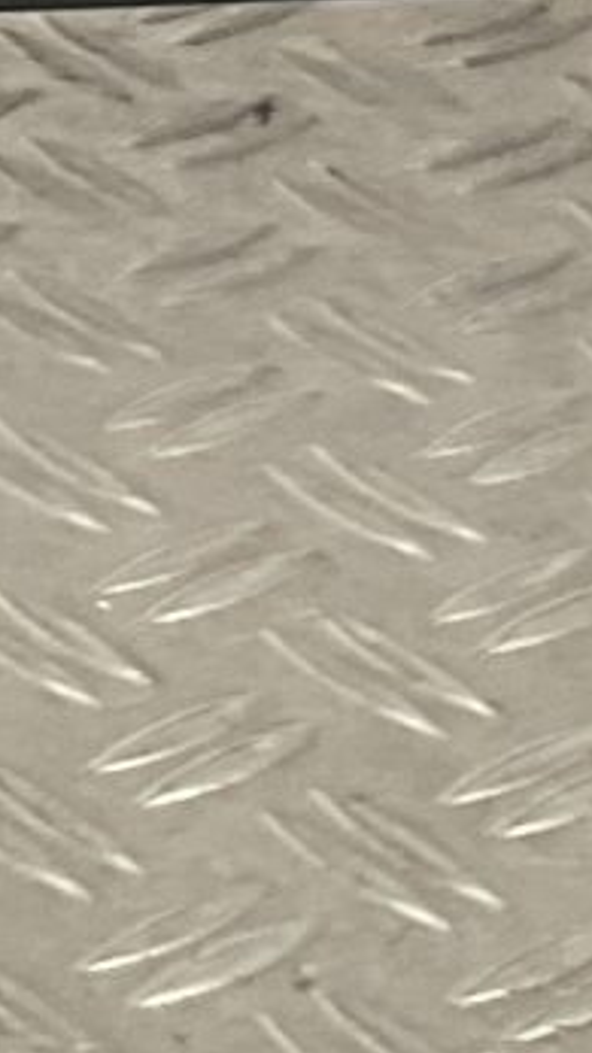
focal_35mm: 233
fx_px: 6507
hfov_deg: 5.1
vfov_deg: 8.4
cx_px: -543
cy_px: -1563
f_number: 1.8
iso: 40
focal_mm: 3
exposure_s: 1/120
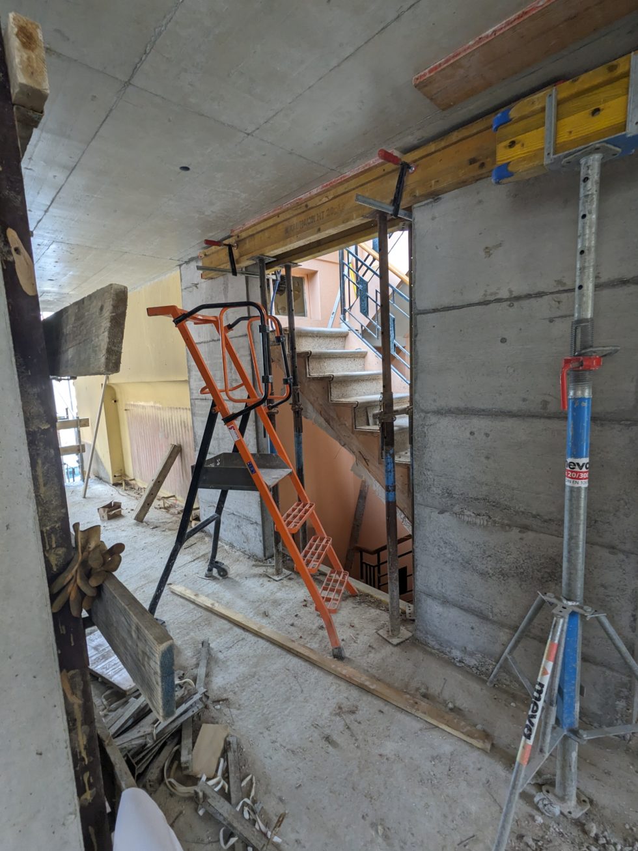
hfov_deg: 78.1
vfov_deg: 94.5
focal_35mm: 16
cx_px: 319
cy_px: 426
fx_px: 393
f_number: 2.2
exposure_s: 1/23.8
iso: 36
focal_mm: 2.22
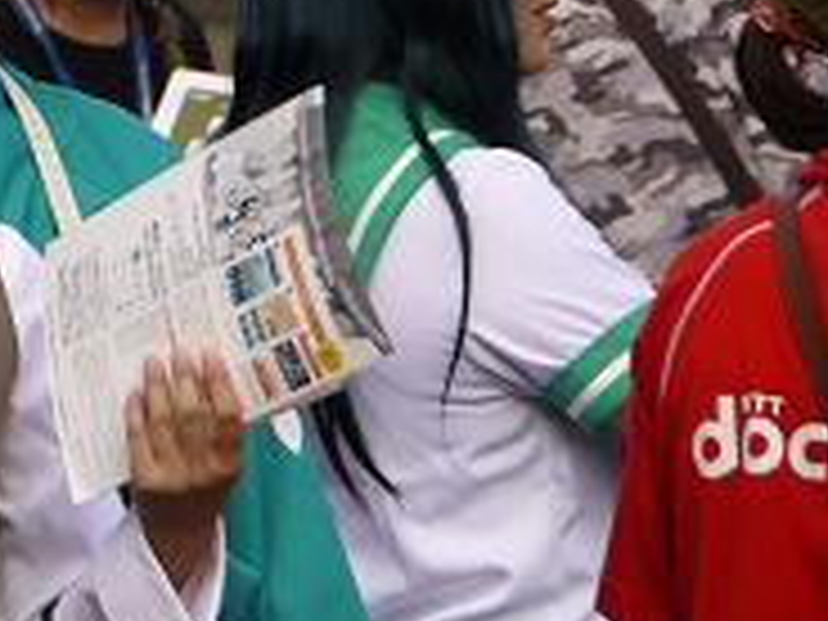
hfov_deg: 2.3
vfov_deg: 1.7
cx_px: -378
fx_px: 20571
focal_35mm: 860
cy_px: 88
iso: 250
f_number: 5.8
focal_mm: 140
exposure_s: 1/500
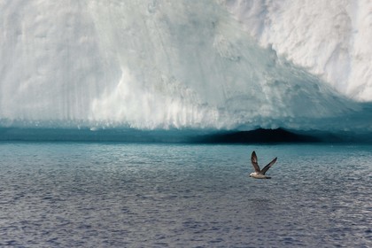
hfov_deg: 7.4
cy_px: 124
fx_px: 2893
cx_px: 186
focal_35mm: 280
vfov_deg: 4.9
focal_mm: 280
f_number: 9
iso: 400
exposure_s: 1/640
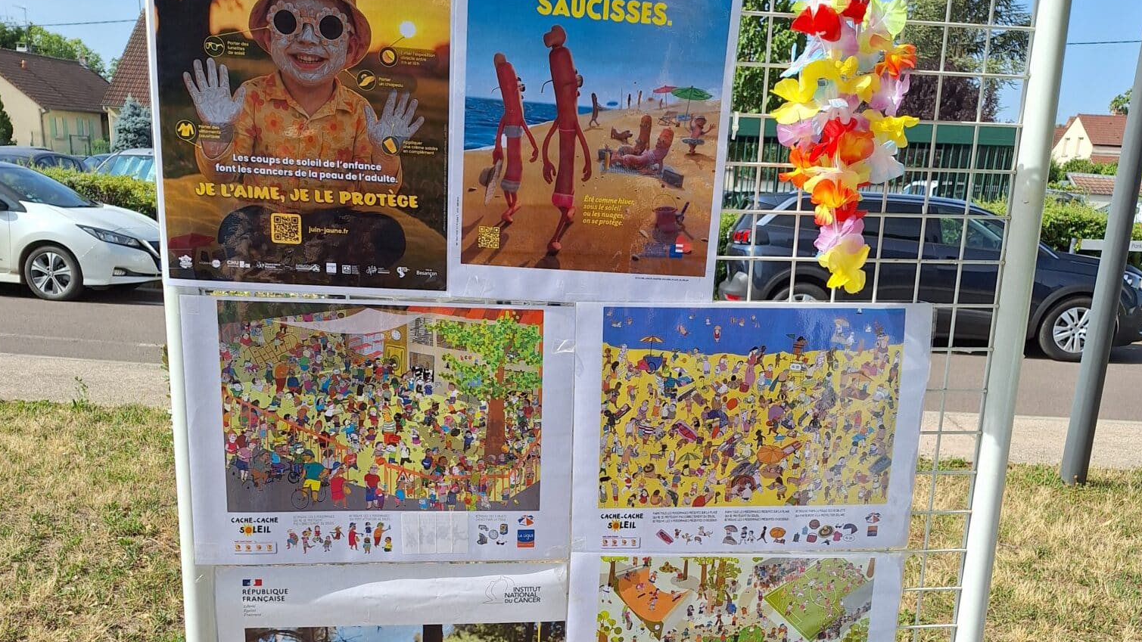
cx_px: 575
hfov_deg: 58.0
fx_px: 1030
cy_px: 485
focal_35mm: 34
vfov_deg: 33.9
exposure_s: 1/2058
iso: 40
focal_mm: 5.54
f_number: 1.8
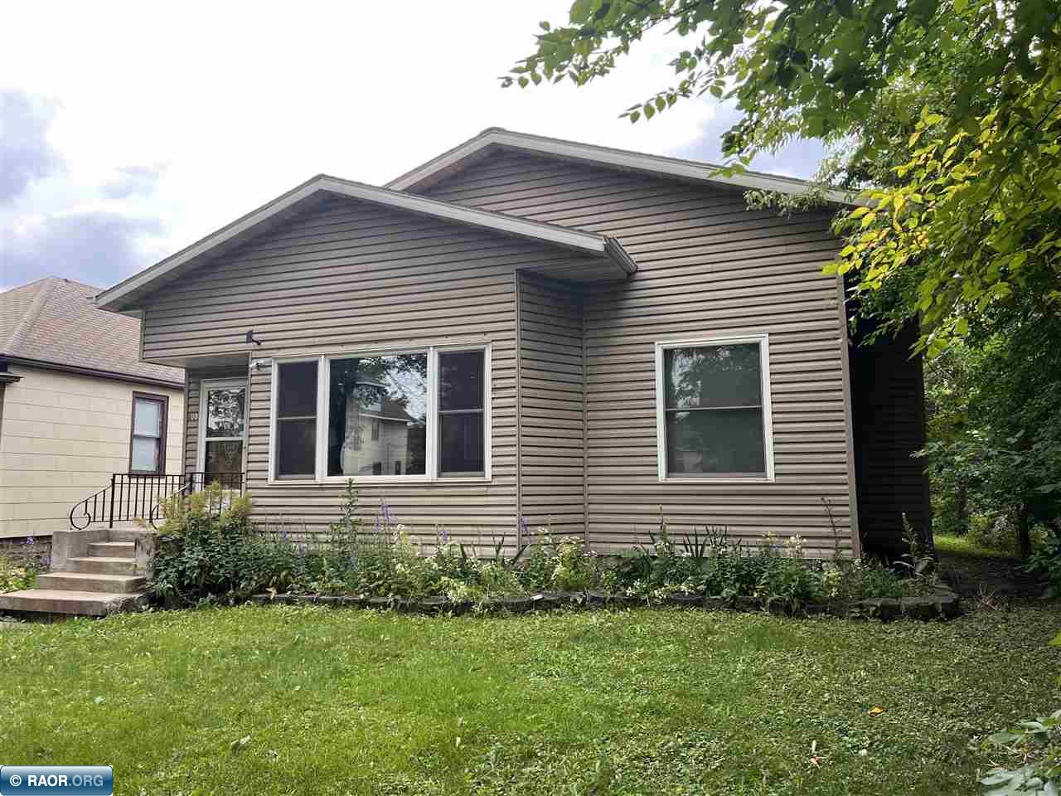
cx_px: 530
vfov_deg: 53.1
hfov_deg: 67.3
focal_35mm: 26
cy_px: 398
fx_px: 797
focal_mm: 5.7
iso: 50
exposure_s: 1/466
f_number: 1.5
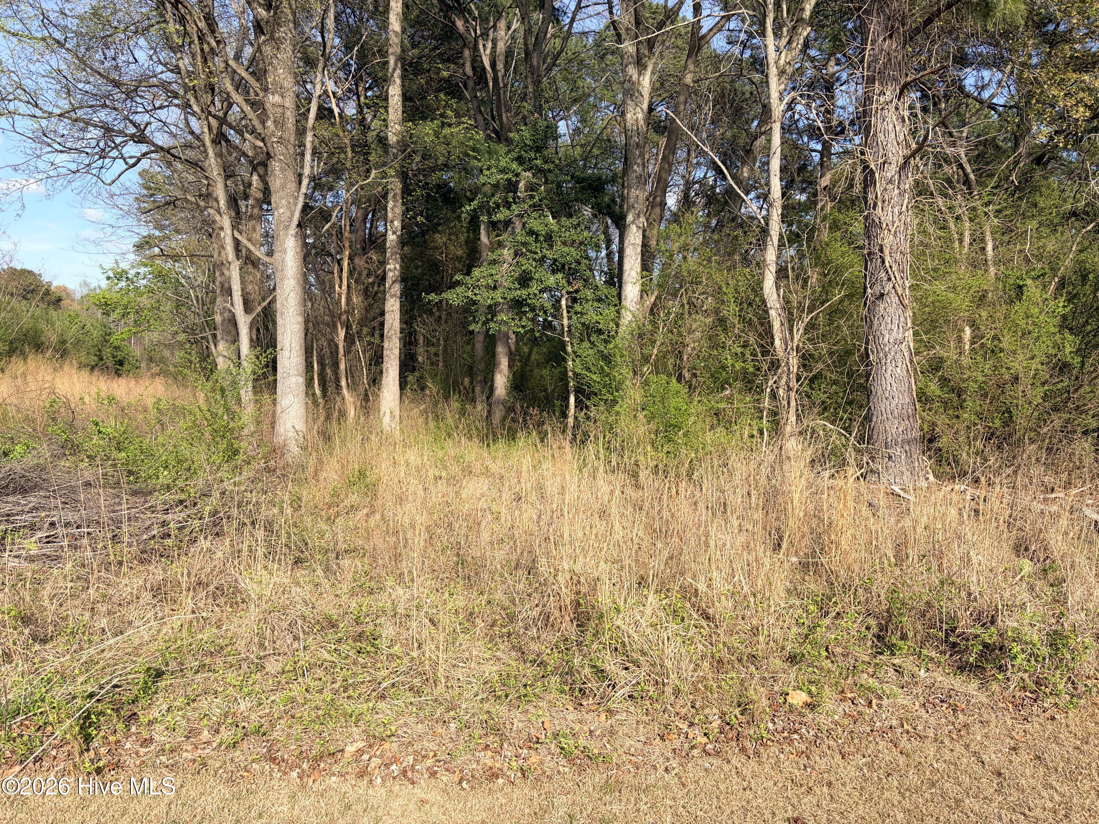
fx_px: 825
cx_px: 550
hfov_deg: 67.3
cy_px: 412
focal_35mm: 26
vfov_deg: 53.1
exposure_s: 1/2364
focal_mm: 5.96
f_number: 1.6
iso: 50
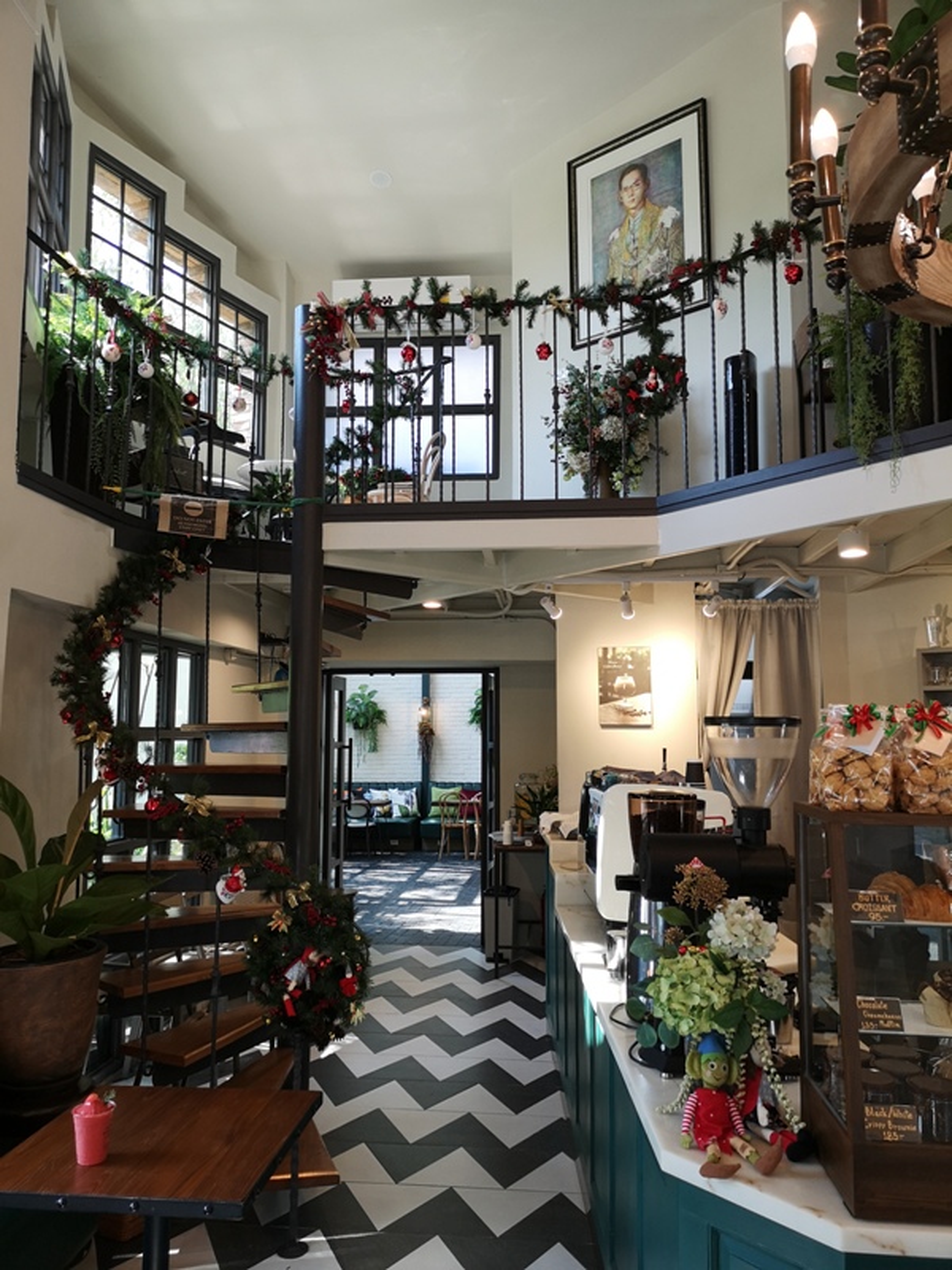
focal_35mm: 27
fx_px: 990
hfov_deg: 51.4
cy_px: 635
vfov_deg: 65.3
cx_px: 476
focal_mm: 3.95
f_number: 1.8
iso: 64
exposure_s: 1/50
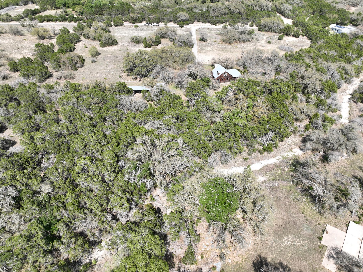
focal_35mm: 24
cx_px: 182
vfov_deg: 56.8
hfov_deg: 71.6
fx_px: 252
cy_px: 136
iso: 100
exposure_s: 1/1000
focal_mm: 12.29
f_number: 2.8
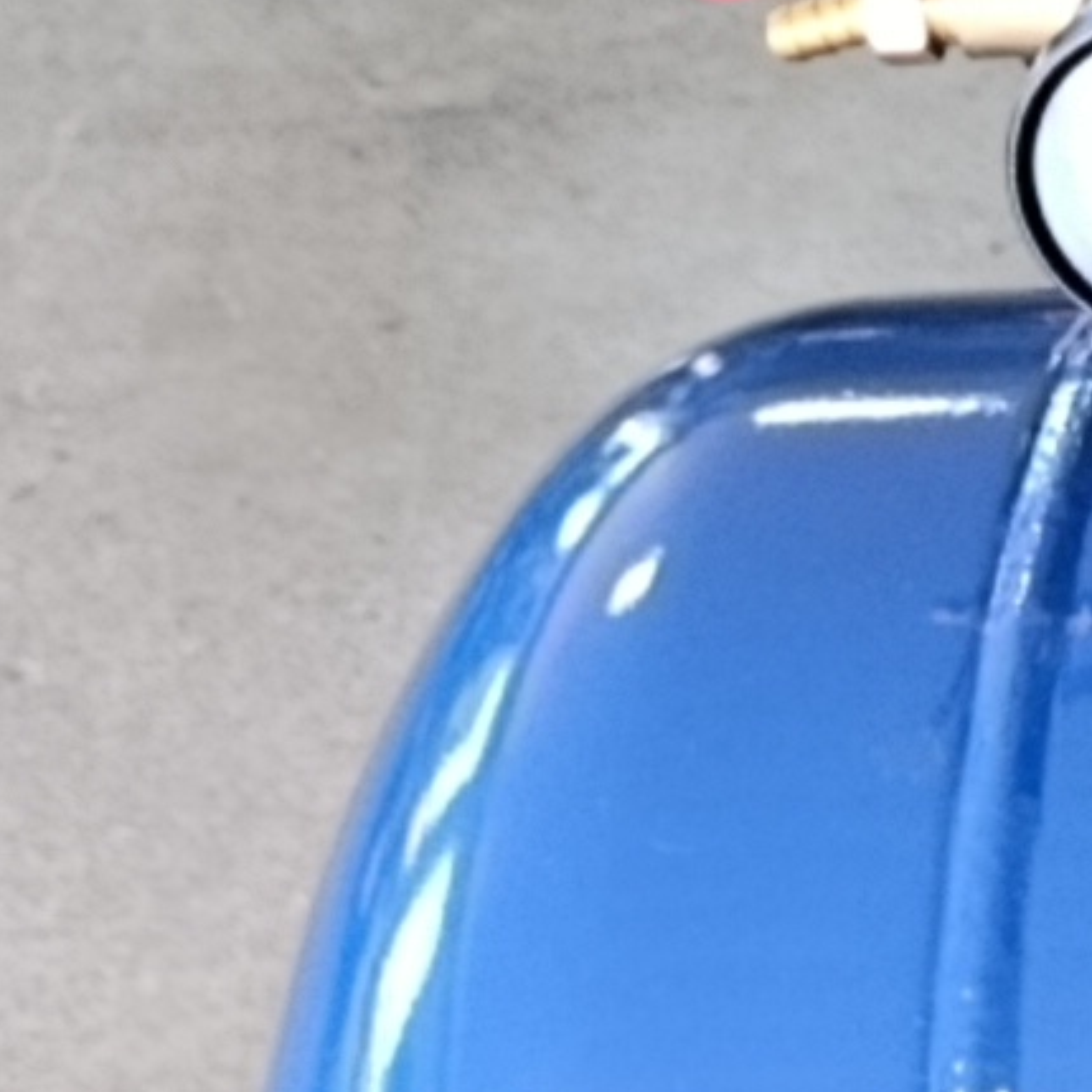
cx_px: 3373
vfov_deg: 9.0
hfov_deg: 7.8
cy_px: 924
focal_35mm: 193
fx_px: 6888
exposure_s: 1/120
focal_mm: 6.11
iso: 1191
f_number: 1.65
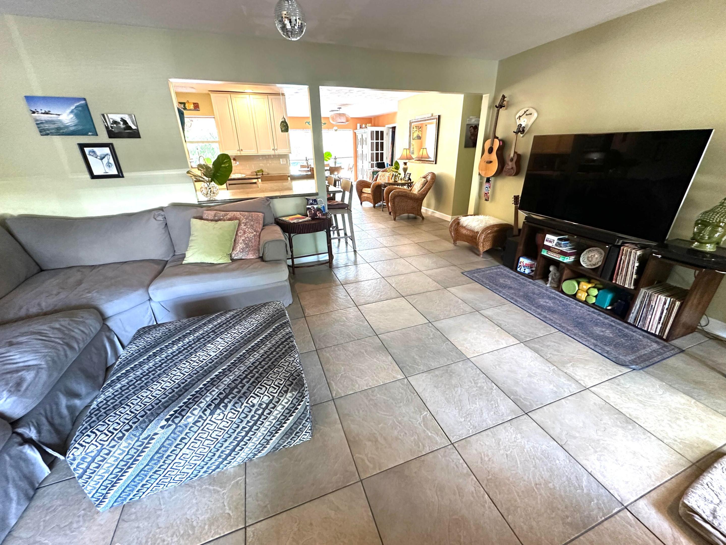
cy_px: 272
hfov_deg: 102.1
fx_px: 294
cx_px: 363
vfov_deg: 85.7
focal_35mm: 14
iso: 500
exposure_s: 1/60
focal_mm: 2.22
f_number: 2.2
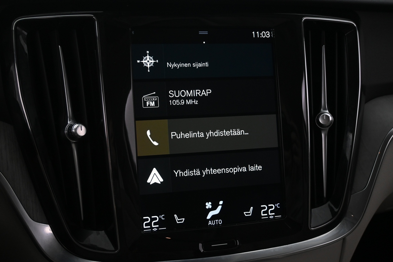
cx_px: 196
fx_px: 409
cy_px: 131
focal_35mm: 38
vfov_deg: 35.5
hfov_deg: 51.3
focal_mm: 25
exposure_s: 1/40
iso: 1600
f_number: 4.2
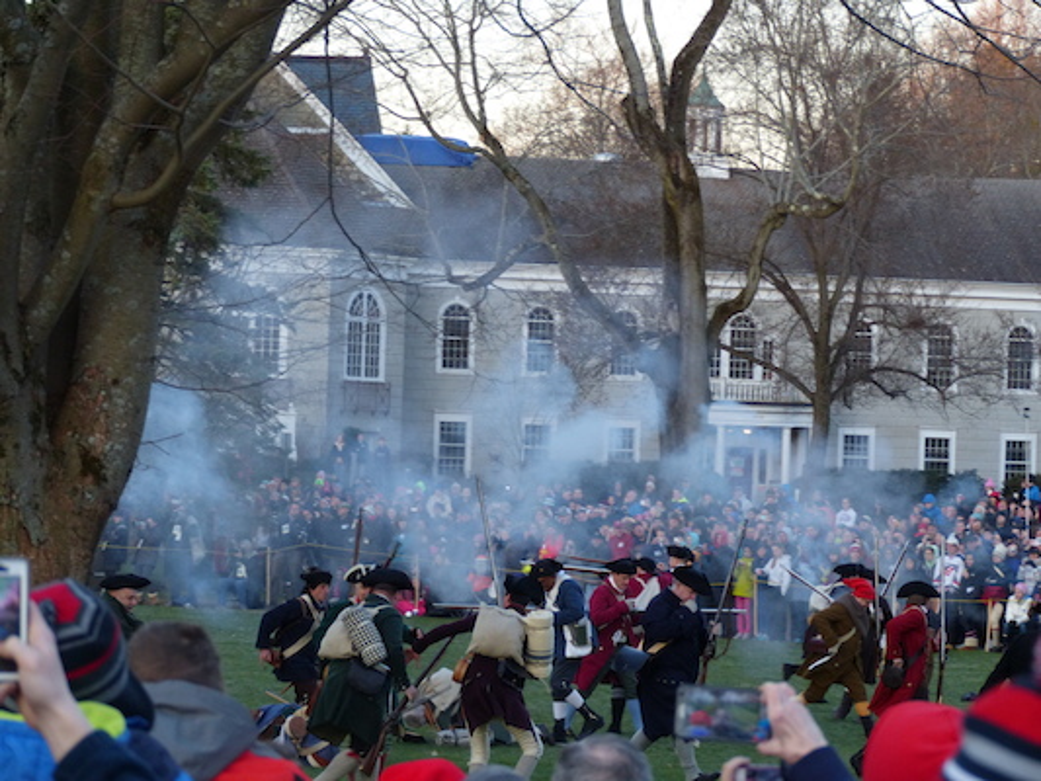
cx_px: 520
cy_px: 390
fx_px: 4512
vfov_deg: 9.9
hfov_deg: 13.2
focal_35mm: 150
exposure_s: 1/80
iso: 250
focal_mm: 27
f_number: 2.8
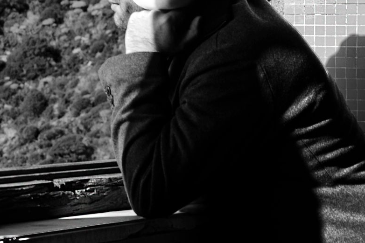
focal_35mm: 228
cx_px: -52
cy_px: 35
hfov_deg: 8.9
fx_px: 2311
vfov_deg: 6.0
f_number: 9
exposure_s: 1/100
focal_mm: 66
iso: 100
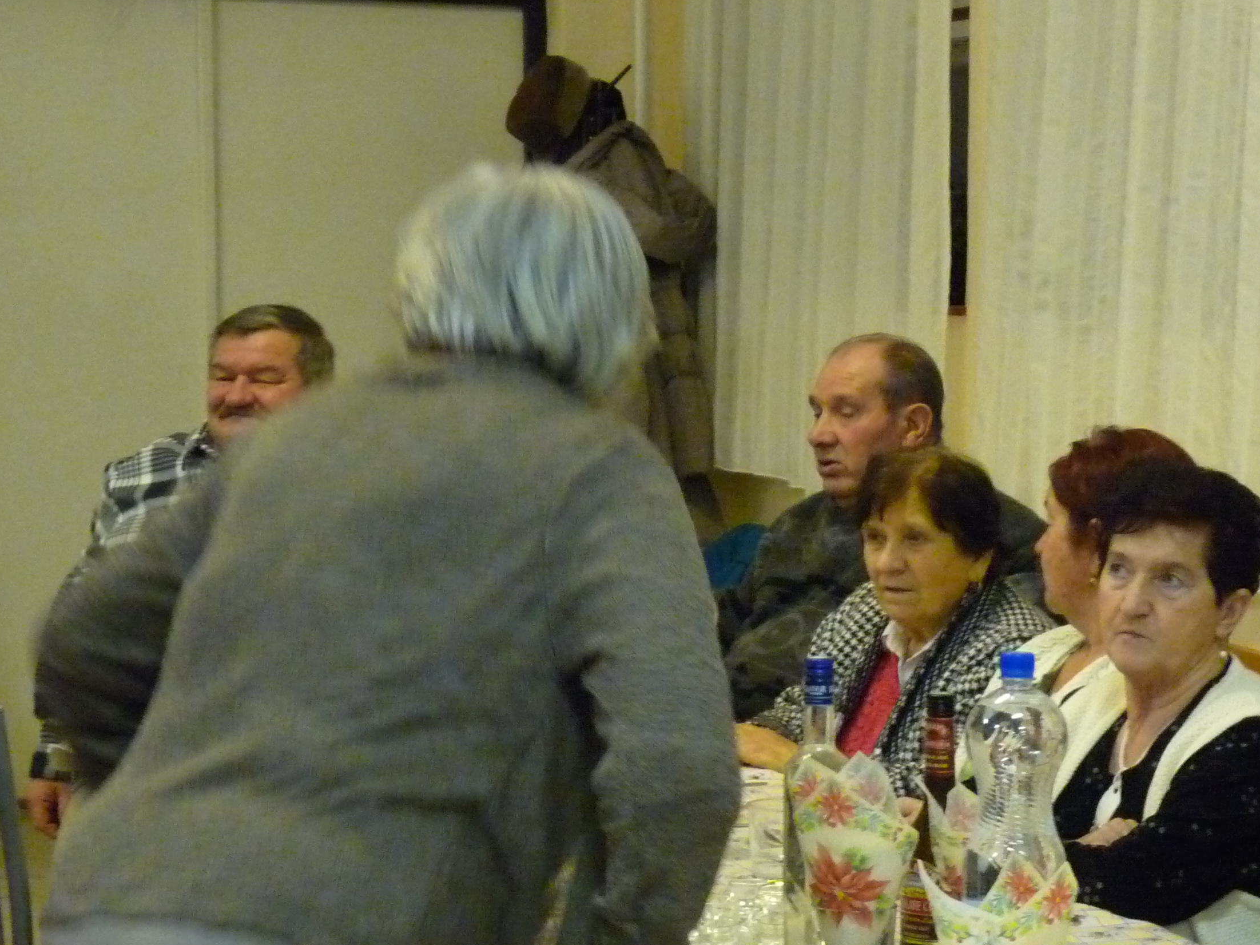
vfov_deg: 14.6
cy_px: 683
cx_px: 1001
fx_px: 3676
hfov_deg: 19.3
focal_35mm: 101
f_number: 3.2
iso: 800
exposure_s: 1/30
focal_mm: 10.8
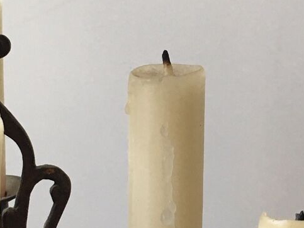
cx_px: 220
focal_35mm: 121
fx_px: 1062
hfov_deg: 16.2
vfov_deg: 12.2
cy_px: 98
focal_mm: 4.15
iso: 50
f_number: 2.2
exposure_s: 1/33
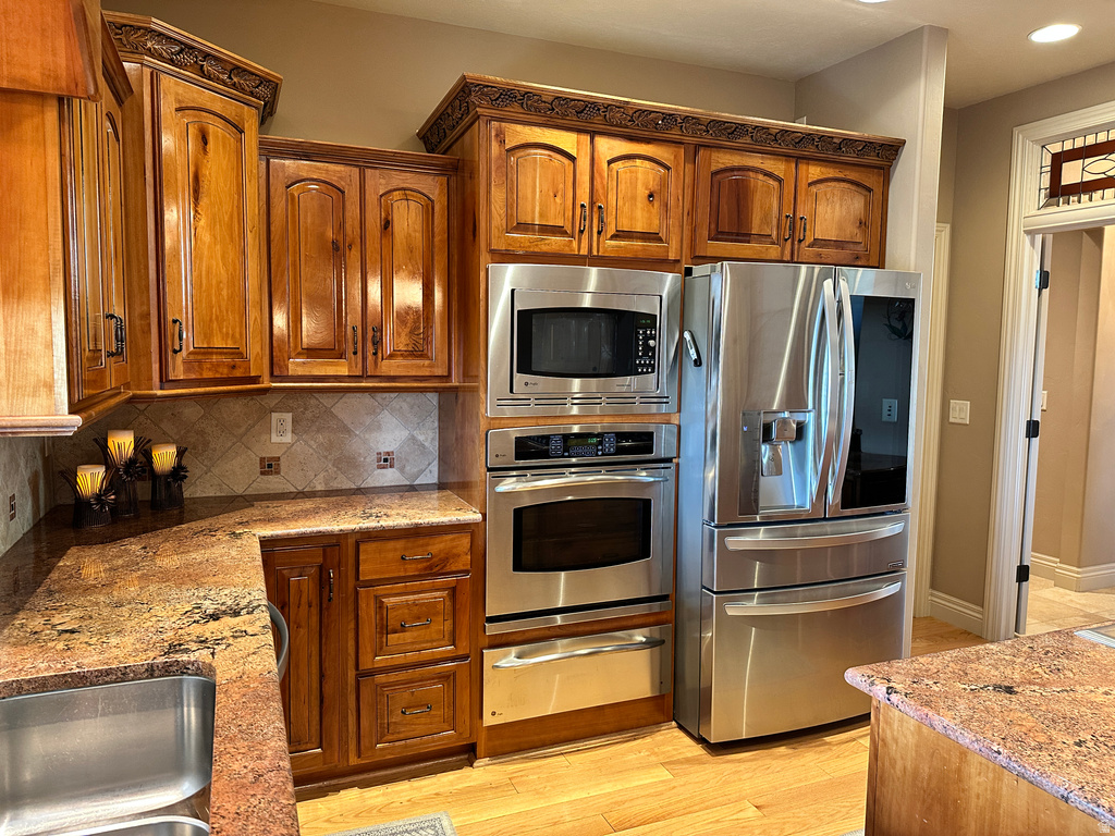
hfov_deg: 71.6
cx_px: 558
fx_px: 773
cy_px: 418
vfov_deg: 56.8
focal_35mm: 24
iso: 320
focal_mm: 6.86
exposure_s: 1/60
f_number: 1.78
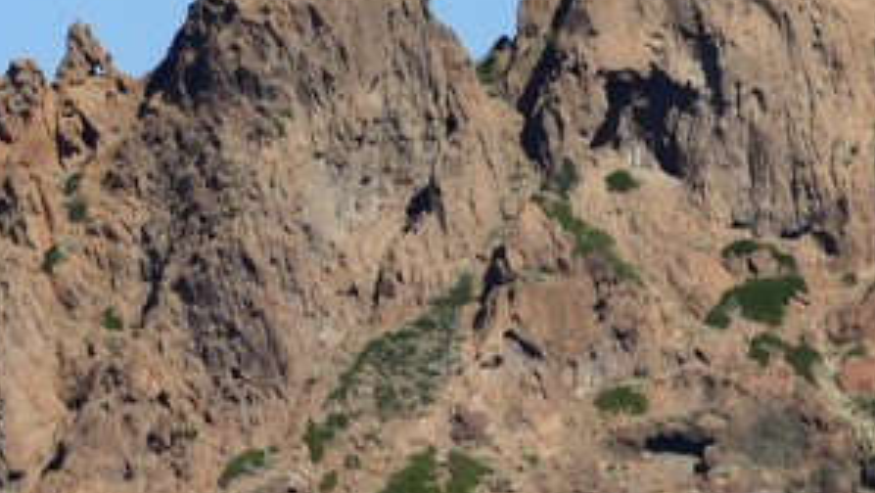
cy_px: 82
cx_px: 2331
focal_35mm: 954
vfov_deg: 1.3
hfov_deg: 2.2
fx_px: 22146
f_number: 13
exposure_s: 1/640
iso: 400
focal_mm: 170
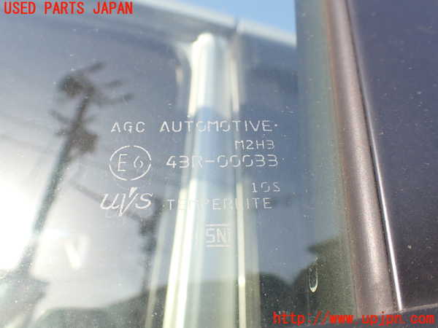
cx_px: 219
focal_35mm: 30
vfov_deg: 46.8
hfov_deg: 60.0
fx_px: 380
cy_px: 164
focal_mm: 5.4
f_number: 3.2
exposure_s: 1/320
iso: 100
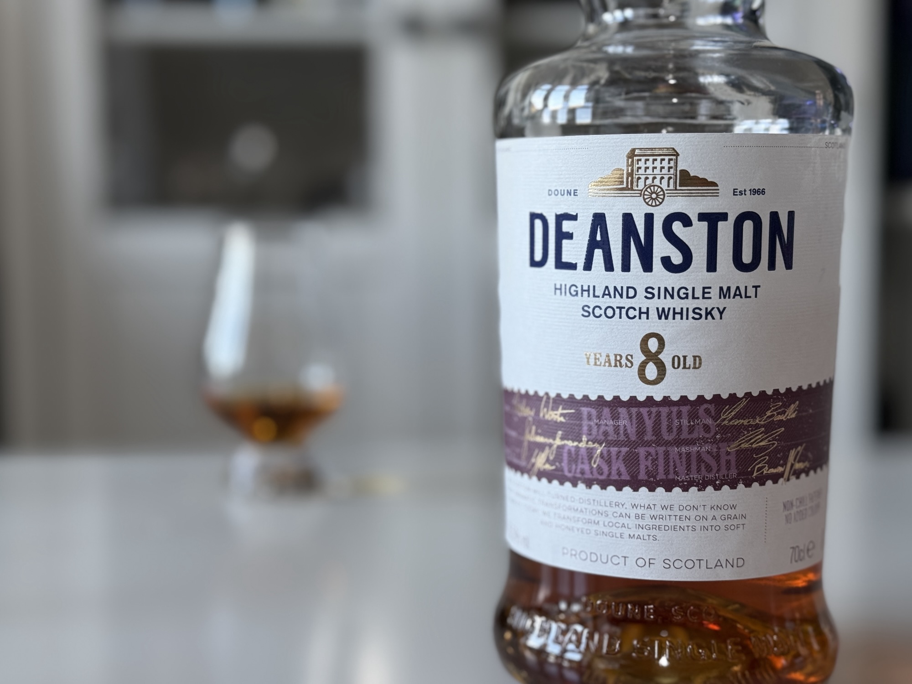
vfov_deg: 30.3
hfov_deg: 39.7
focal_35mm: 48
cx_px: 456
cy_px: 342
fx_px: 1265
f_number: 1.78
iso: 100
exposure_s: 1/98
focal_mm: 6.76
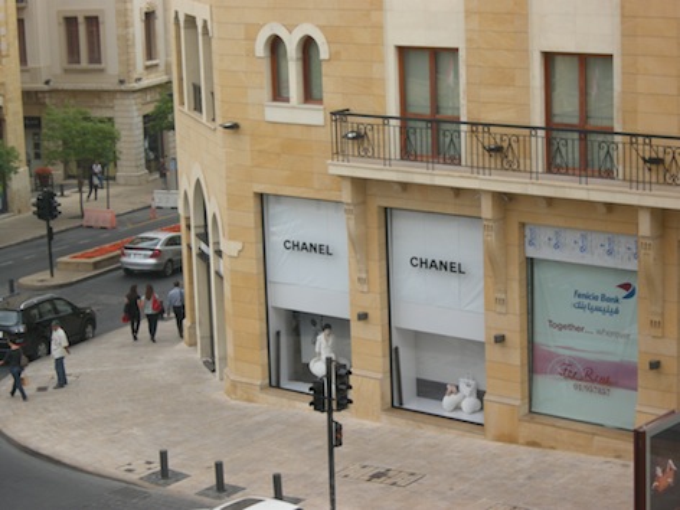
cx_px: 340
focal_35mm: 91
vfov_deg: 16.2
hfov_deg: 21.5
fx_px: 1788
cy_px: 255
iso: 64
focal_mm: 19.4
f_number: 4.8
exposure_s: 1/118
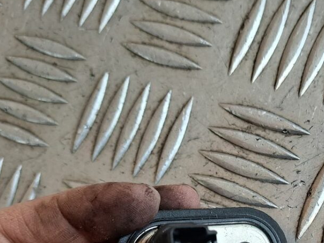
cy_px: 254
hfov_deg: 34.3
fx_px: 515
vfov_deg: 25.0
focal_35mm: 55
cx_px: 240
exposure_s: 1/50
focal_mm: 5.23
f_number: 1.8
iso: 200
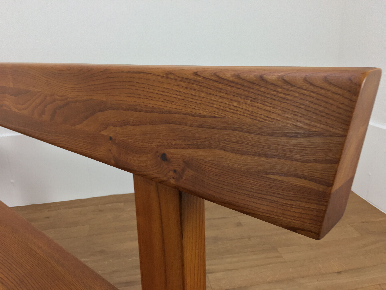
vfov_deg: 48.2
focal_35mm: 29
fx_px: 323
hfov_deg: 61.7
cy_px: 145
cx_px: 193
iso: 40
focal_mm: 4.15
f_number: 2.2
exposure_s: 1/33
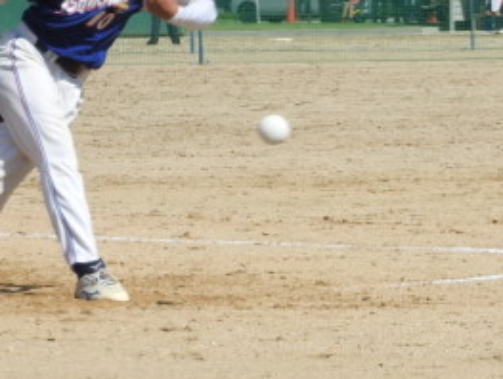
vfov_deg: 3.0
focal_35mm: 501
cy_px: 117
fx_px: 7290
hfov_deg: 4.0
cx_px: 361
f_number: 5.3
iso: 100
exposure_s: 1/800
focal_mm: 39.4
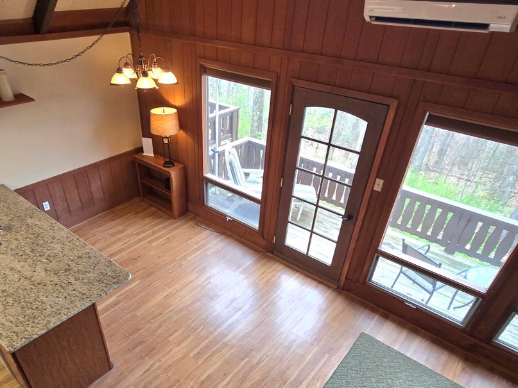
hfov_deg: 76.1
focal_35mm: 22
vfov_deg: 60.3
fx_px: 329
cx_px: 227
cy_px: 243
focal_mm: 2.2
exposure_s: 1/60.2
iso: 100
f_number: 2.2
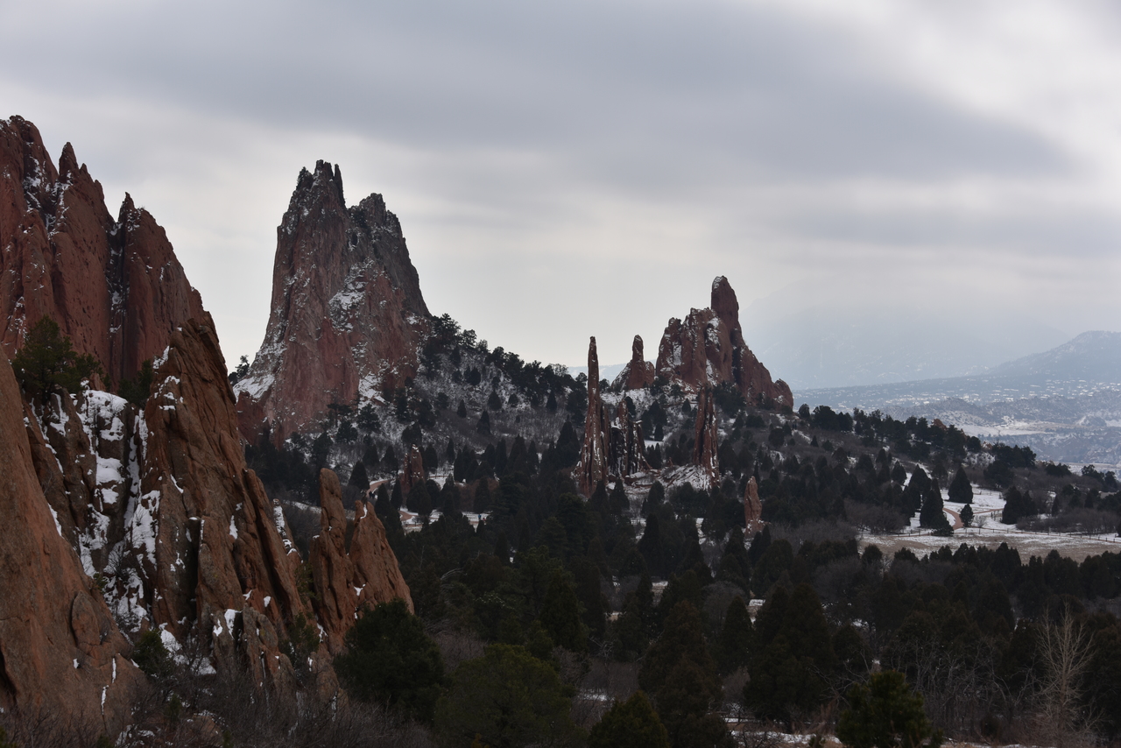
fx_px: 2180
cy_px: 374
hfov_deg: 28.8
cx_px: 560
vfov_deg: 19.5
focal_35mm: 70
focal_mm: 70
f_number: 10
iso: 100
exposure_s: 1/500
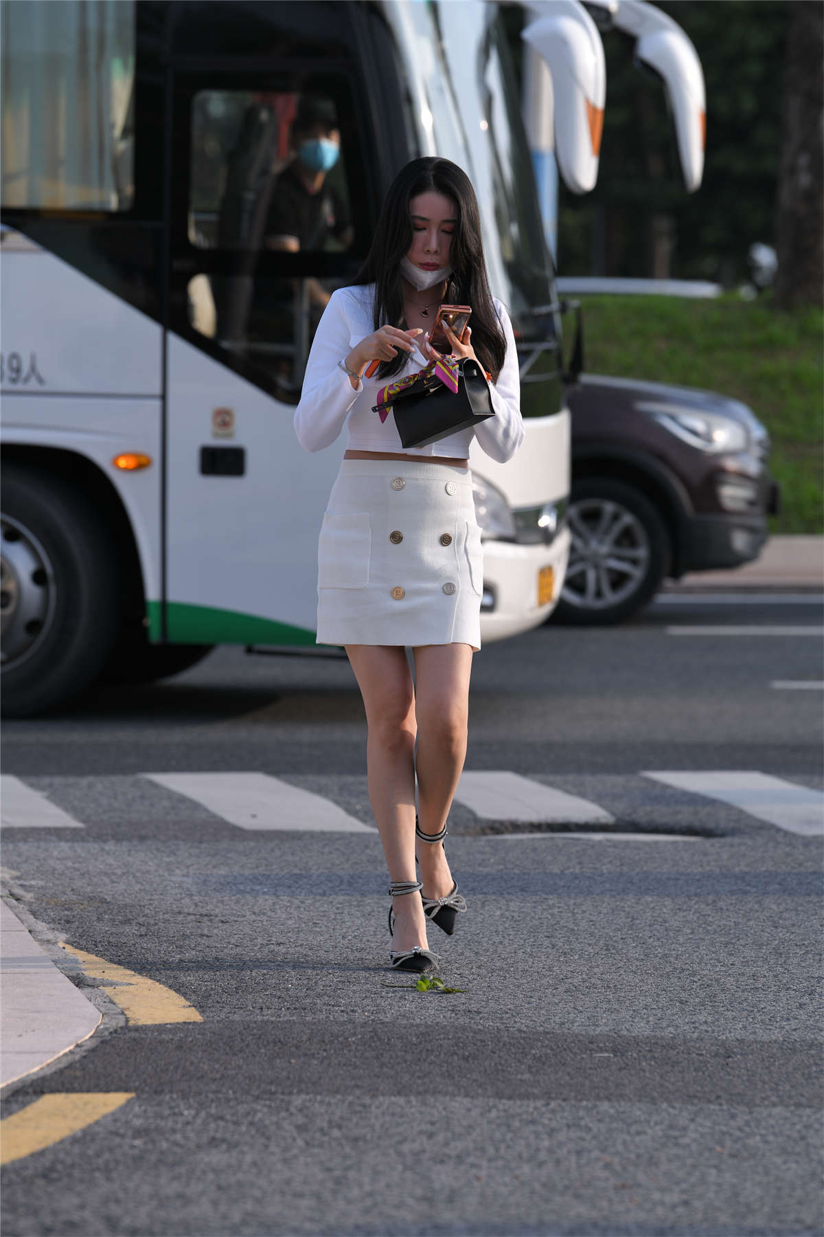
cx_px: 412
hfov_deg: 6.9
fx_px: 6866
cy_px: 618
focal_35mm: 200
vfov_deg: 10.3
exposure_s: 1/640
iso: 140
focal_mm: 200
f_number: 5
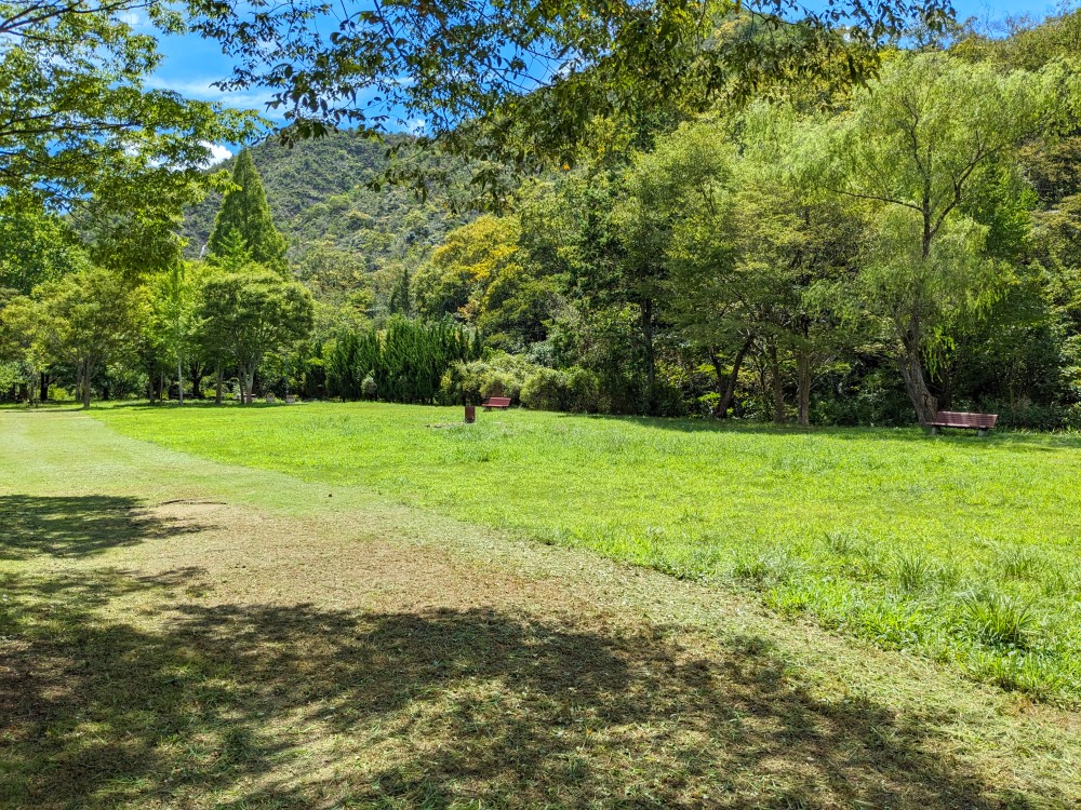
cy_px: 405
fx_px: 843
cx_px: 540
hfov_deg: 65.3
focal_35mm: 27
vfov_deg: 51.4
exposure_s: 1/2924
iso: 54
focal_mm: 4.38
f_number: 1.73
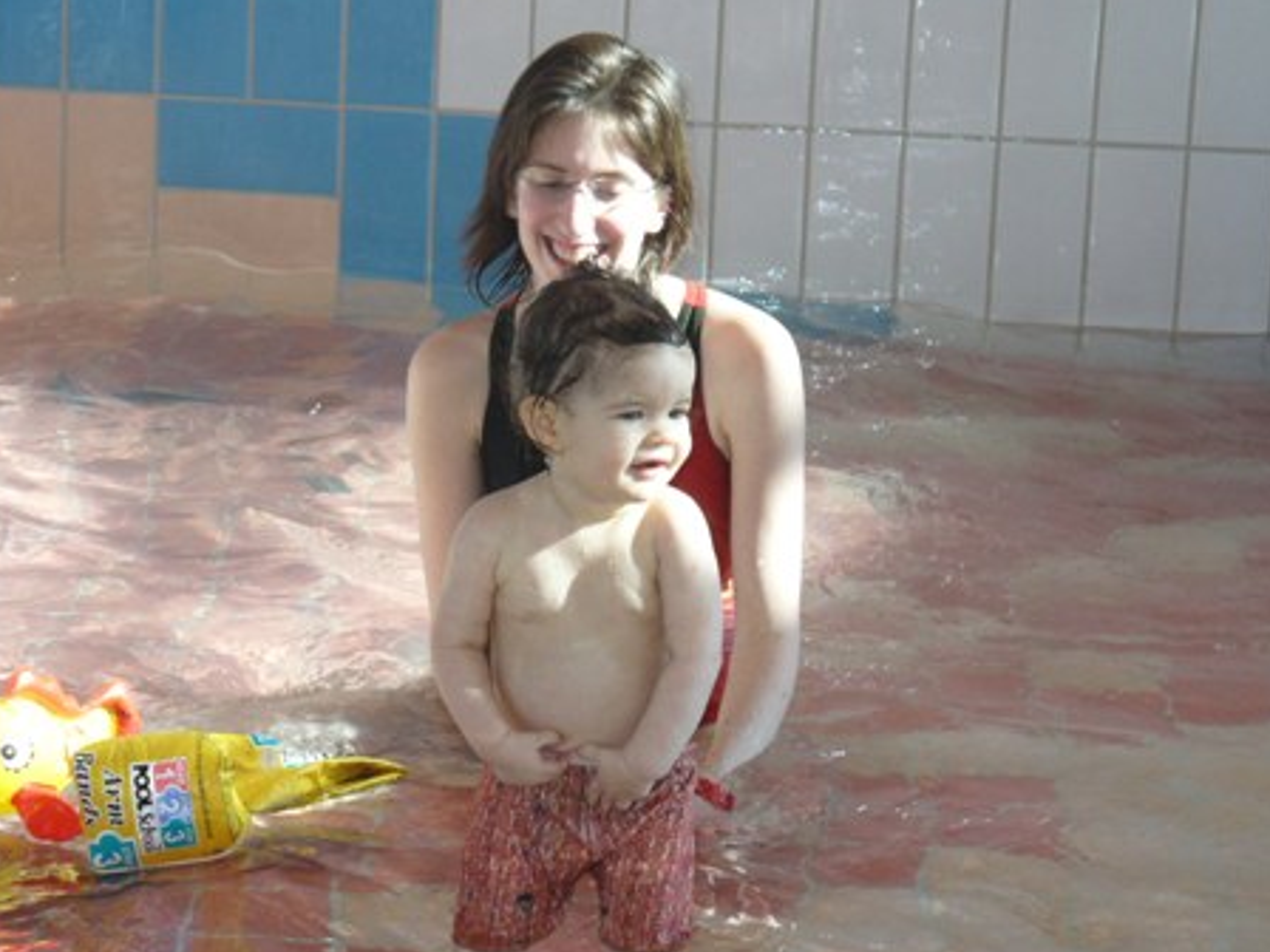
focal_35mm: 136
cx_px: 601
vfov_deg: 10.9
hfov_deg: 14.5
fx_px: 4990
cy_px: 496
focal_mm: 21
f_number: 3.7
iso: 200
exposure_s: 1/200
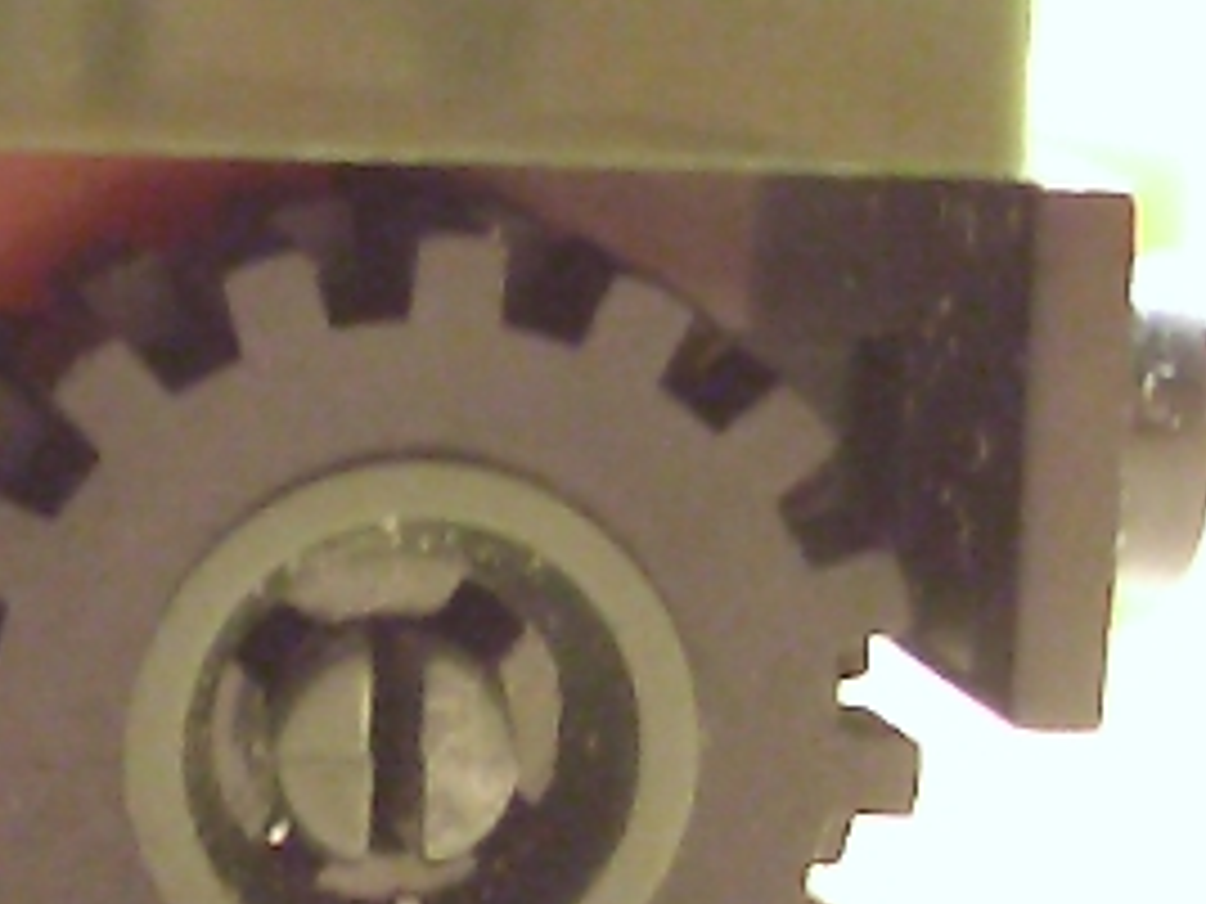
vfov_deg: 6.4
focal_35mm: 233
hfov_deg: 8.1
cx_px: -1256
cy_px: 220
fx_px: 8118
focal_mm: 8
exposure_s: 1/10
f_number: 2.8
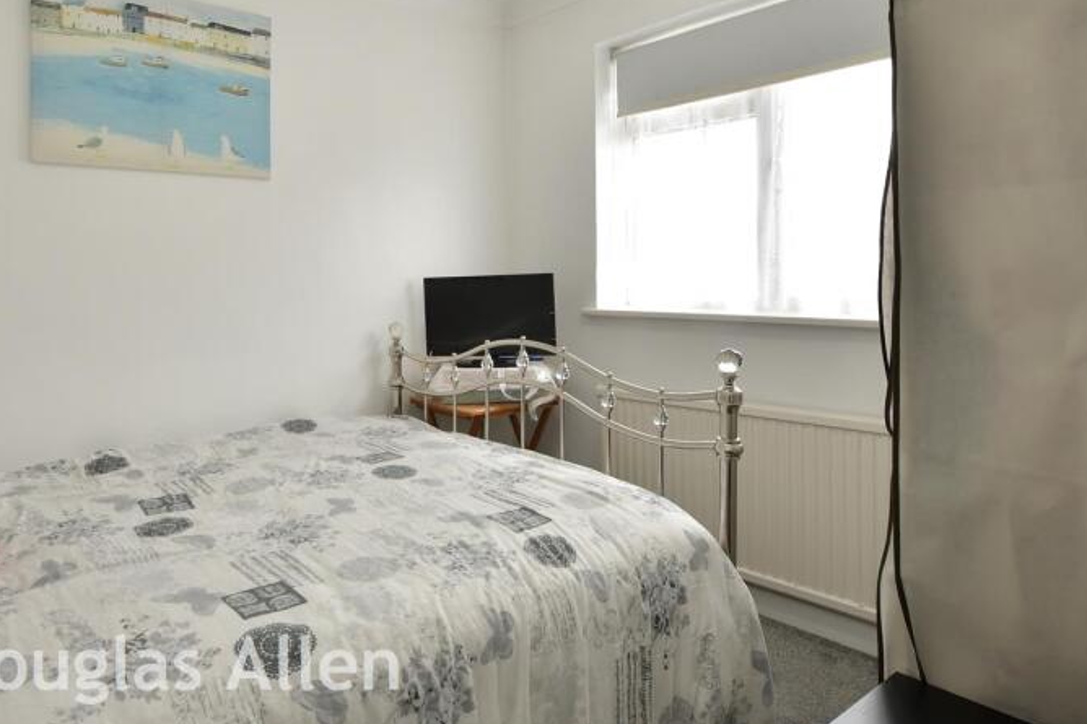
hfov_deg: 74.8
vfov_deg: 54.6
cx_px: 408
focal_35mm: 23
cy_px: 284
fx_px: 694
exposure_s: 1/3
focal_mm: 10
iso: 100
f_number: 8
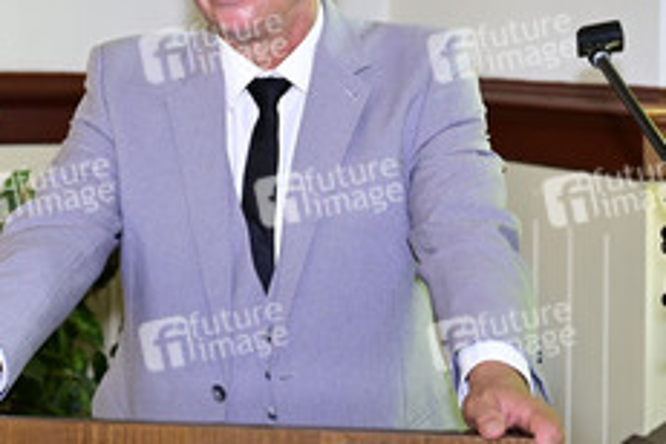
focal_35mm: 80
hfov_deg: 25.3
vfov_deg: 17.0
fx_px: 1480
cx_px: 252
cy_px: 121
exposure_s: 1/200
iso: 1250
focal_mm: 41
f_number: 3.2
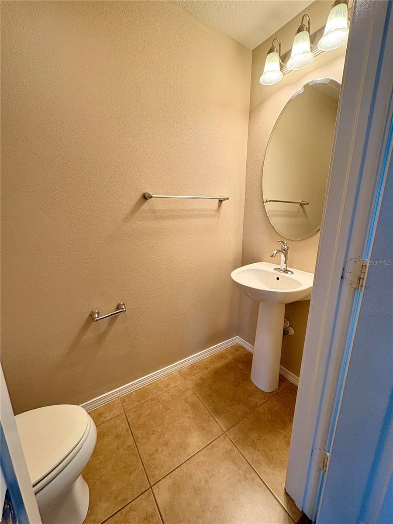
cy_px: 262
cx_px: 196
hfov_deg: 85.7
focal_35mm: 14
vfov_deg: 102.1
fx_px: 212
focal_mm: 2.22
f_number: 2.2
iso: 160
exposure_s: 1/120
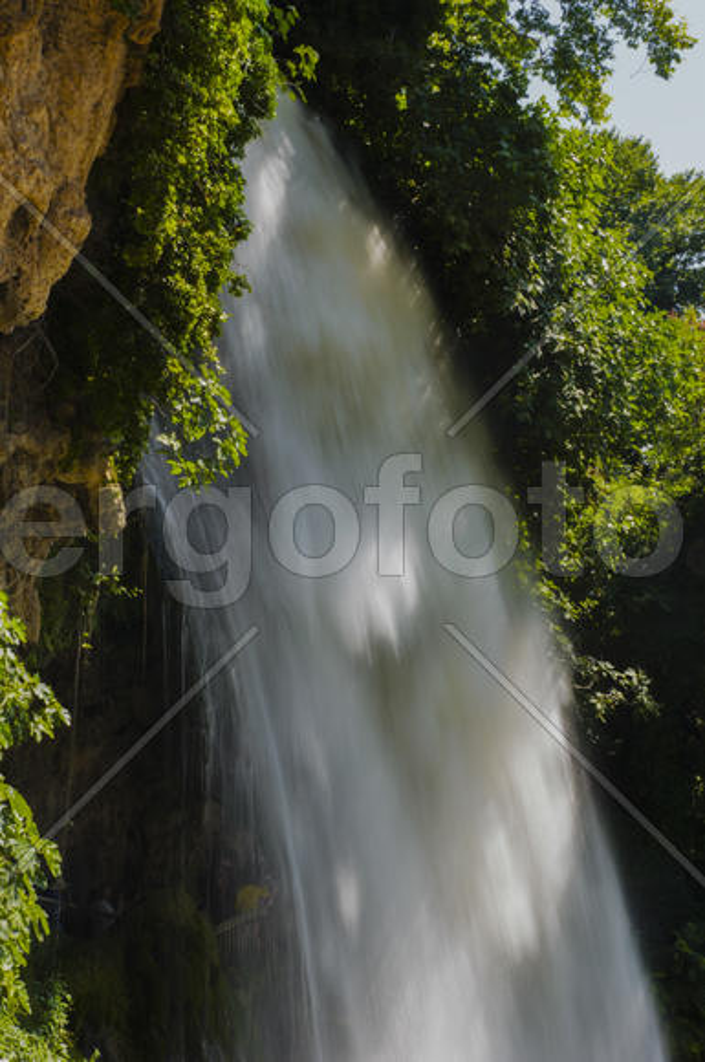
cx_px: 352
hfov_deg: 31.8
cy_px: 531
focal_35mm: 42
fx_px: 1237
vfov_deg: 46.5
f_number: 22
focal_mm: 28
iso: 100
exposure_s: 1/15
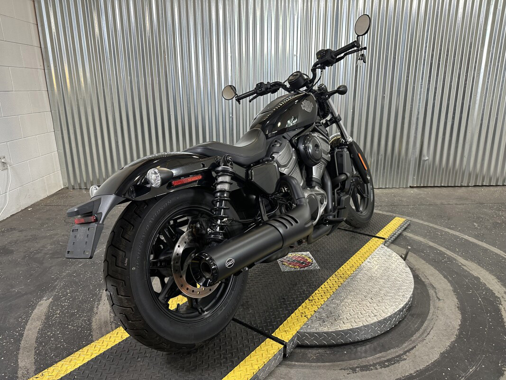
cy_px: 190
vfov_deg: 56.8
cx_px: 253
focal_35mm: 24
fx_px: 351
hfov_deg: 71.6
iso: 200
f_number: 1.78
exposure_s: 1/60
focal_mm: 6.86
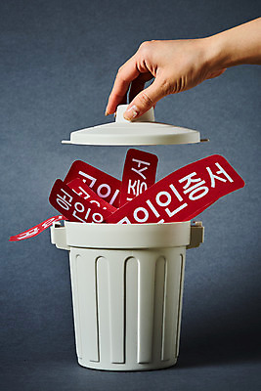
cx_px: 130
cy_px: 196
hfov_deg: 13.1
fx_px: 1141
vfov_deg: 19.4
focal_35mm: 105
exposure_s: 1/125
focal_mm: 105
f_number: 11
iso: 125
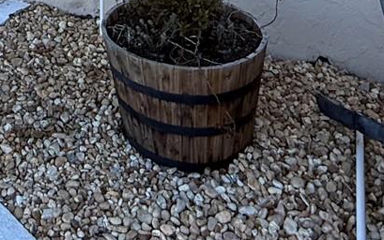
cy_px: -273
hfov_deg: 33.4
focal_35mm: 58
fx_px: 607
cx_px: 43
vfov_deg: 16.0
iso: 50
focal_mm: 2.22
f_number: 2.2
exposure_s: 1/442
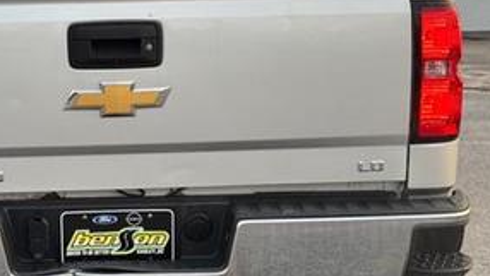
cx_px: 120
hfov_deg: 22.9
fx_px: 1196
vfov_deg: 13.2
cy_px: 108
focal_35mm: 92
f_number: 1.78
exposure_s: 1/248
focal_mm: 6.76
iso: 64
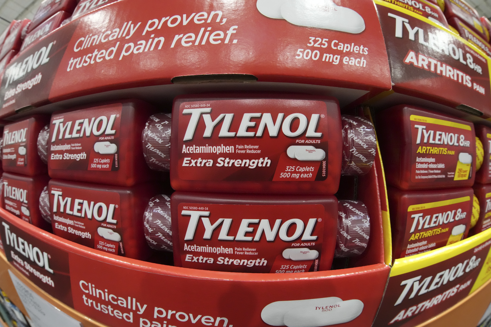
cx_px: 246
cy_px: 164
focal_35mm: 15
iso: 10000
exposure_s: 1/80
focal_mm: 15
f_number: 11
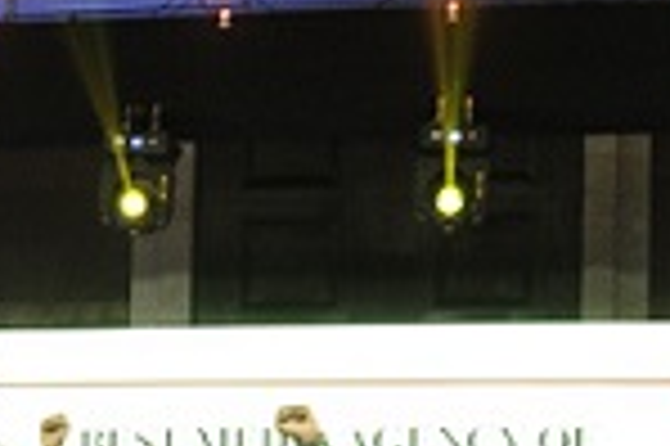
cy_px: 926
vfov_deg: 10.4
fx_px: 2231
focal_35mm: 120
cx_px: 58
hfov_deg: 16.8
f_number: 4.5
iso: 800
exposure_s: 1/60
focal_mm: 18
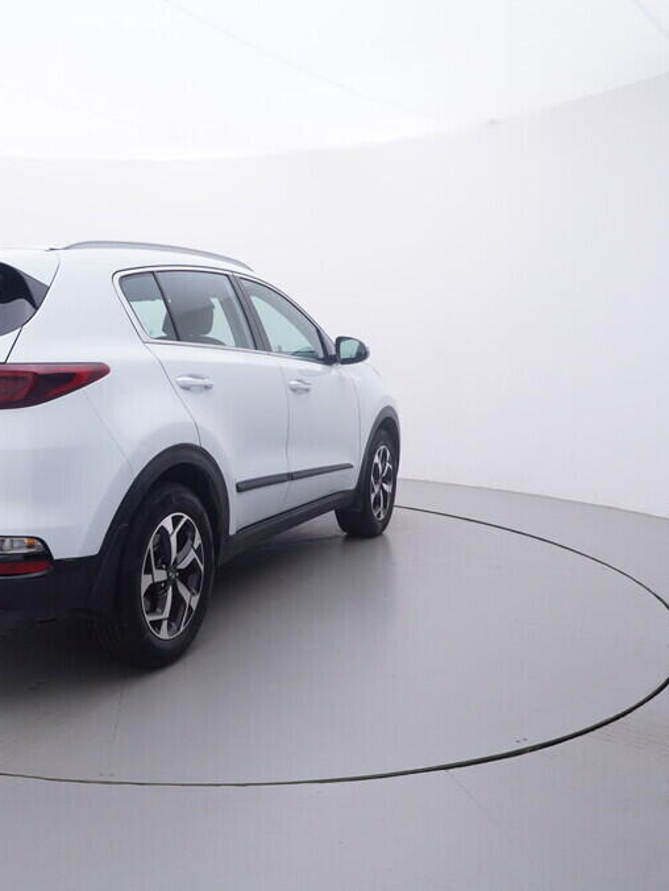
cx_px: 87
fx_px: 843
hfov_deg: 40.5
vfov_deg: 55.7
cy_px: 447
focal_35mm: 33
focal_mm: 15
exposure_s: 1/80
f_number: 5
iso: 200
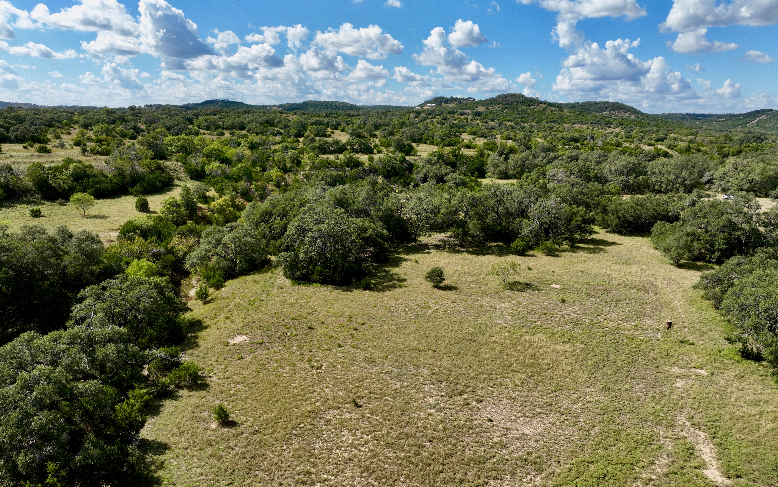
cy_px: 251
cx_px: 396
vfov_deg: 47.6
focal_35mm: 26
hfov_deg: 70.4
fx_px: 551
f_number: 4.5
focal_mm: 12.29
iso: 100
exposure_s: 1/60
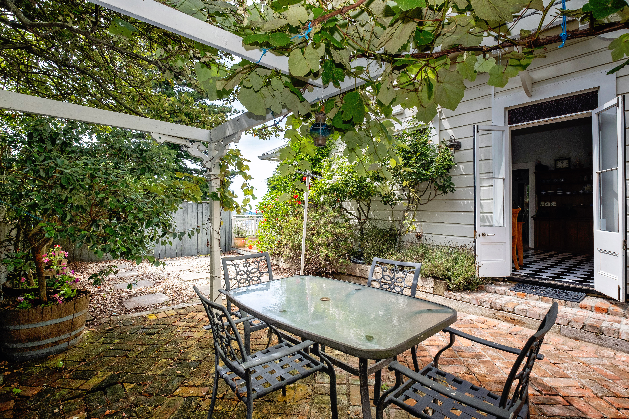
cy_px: 210
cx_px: 314
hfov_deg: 93.3
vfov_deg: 70.4
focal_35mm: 17
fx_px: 297
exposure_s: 1/250
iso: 250
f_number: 8
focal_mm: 11
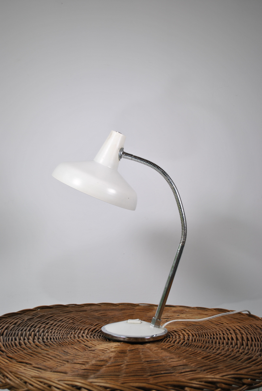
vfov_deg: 41.1
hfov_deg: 28.2
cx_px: 131
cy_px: 196
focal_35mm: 48
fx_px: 522
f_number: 4.8
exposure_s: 1/80
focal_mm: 32
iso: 100
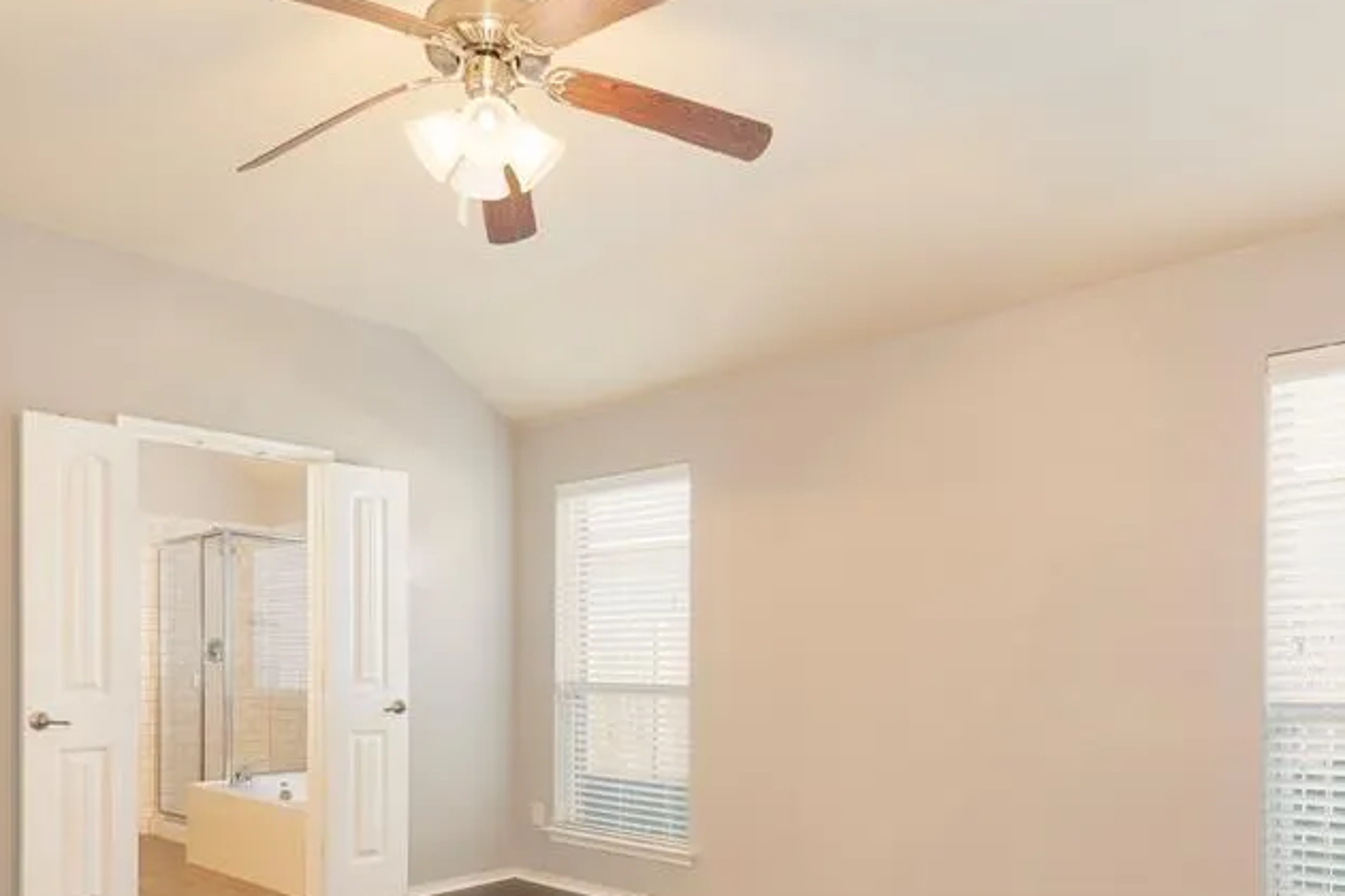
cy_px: 665
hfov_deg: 69.2
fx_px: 971
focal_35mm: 26
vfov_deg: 47.8
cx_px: 602
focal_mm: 16
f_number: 7.1
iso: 100
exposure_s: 1.6
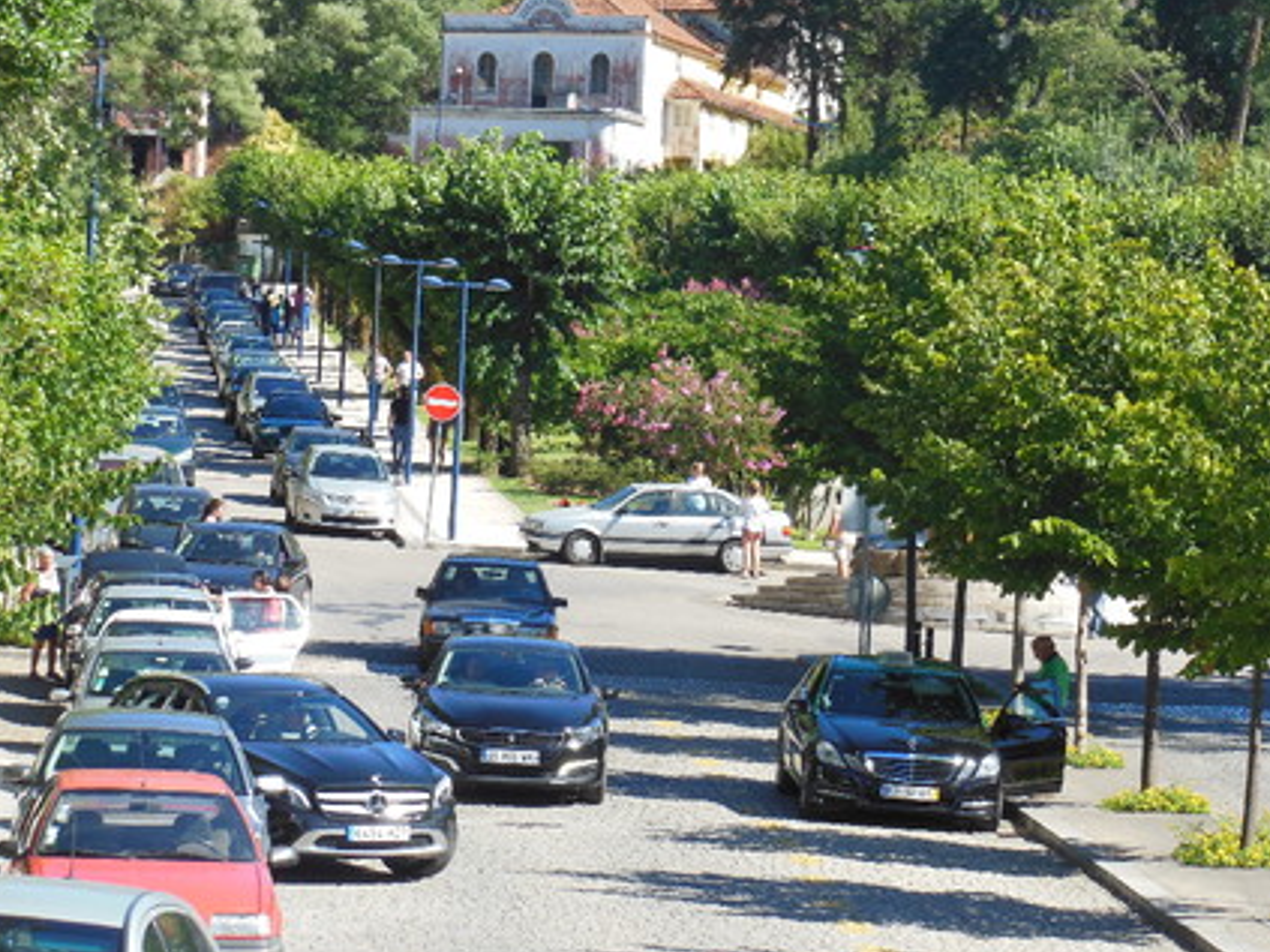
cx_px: 724
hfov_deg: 10.1
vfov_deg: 7.6
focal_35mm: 195
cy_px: 425
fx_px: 7152
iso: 160
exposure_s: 1/250
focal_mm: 29.5
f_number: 5.9
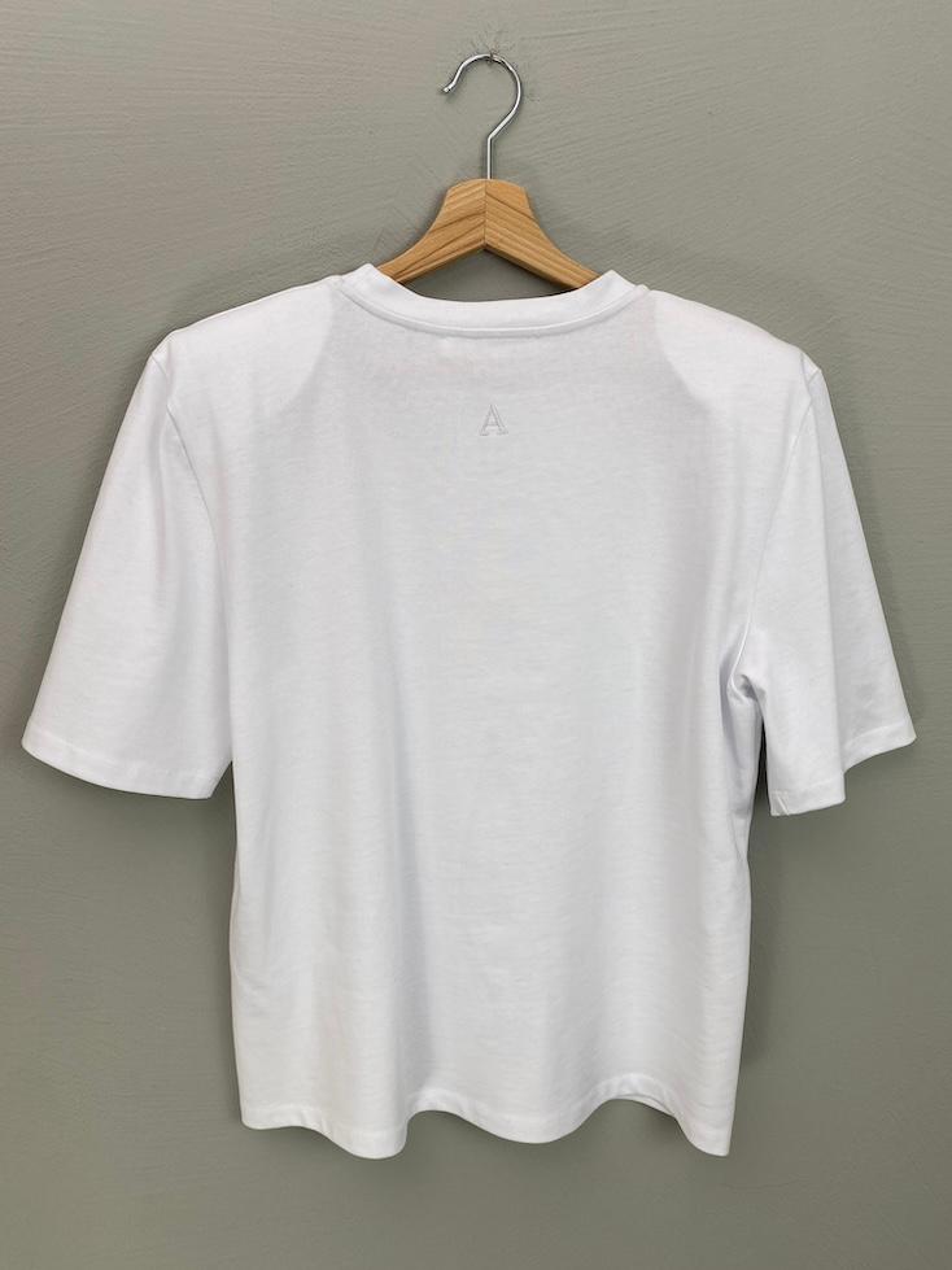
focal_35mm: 26
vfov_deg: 67.3
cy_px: 635
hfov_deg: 53.1
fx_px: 954
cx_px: 476
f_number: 1.8
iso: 32
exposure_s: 1/111
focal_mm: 4.25
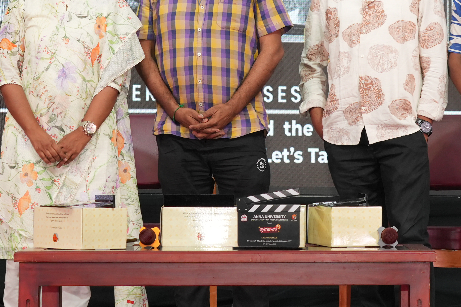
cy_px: 16
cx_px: 288
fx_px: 1857
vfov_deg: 9.4
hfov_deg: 14.1
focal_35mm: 145
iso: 800
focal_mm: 51
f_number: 5.6
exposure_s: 1/100
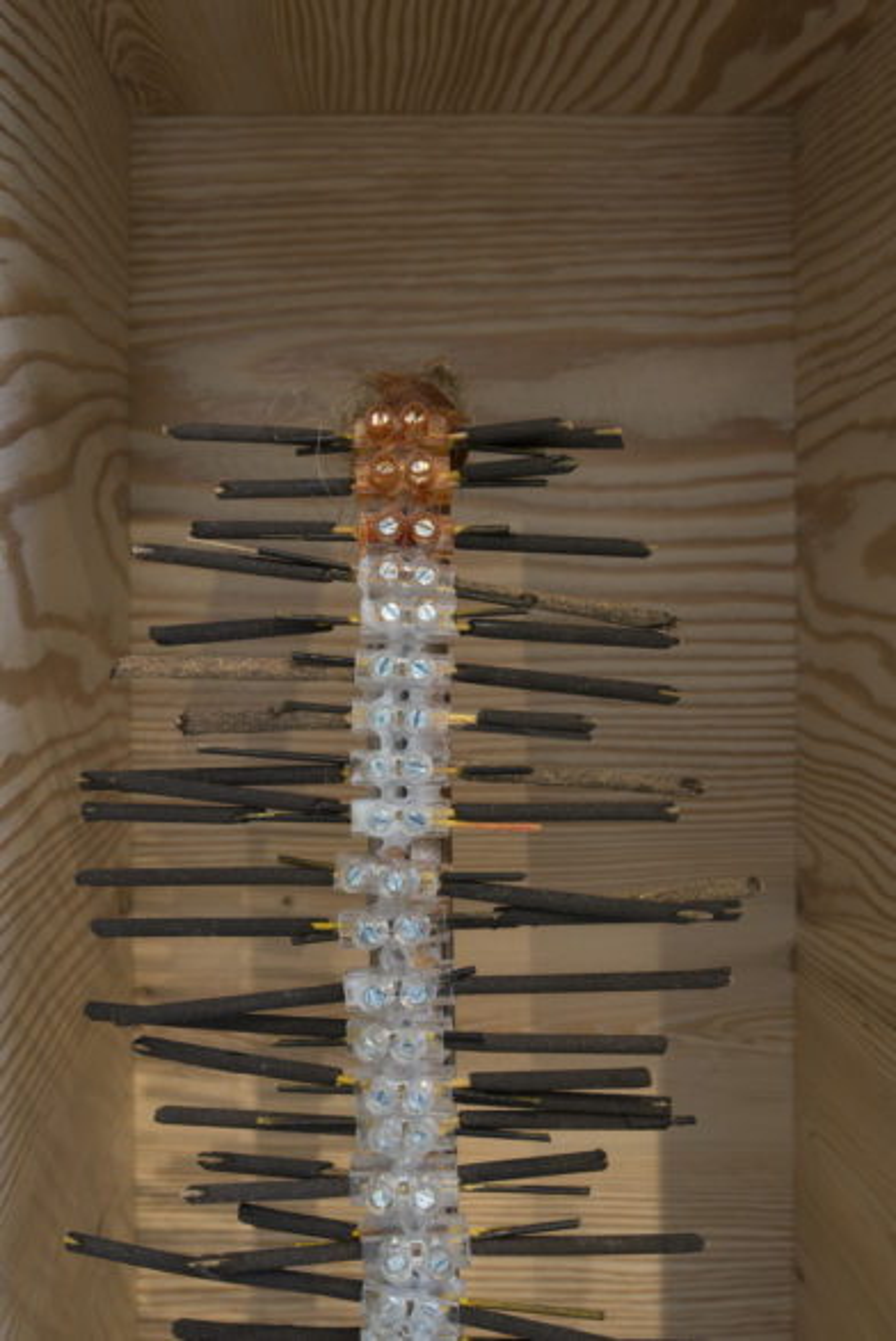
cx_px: 448
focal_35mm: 35
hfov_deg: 37.9
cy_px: 670
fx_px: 1305
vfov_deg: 54.4
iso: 100
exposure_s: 1.6
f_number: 16
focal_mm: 35
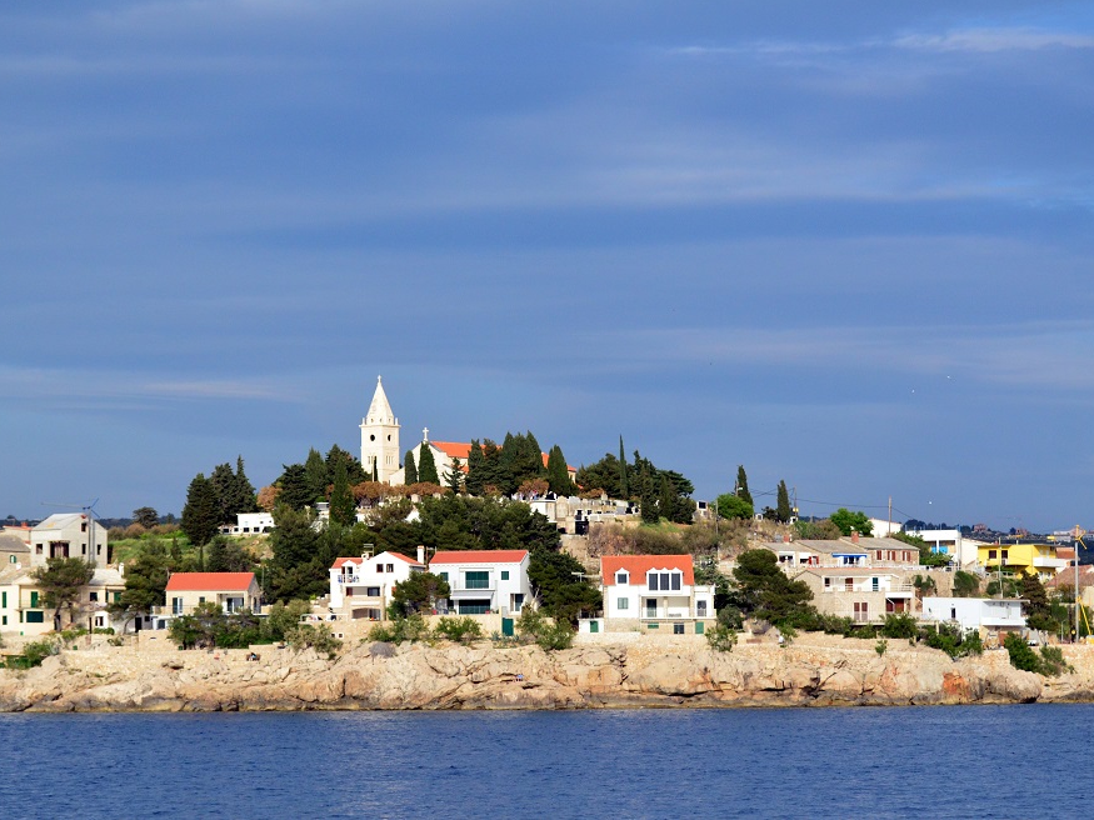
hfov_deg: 17.1
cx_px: 481
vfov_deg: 12.9
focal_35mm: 115
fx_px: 3634
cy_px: 408
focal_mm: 70
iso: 800
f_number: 4.5
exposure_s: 1/5000
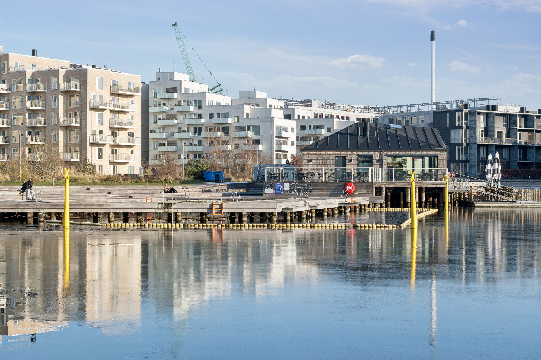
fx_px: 992
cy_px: 180
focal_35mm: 66
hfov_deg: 30.5
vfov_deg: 20.6
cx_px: 270
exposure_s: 1/500
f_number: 8
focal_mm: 44
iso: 250
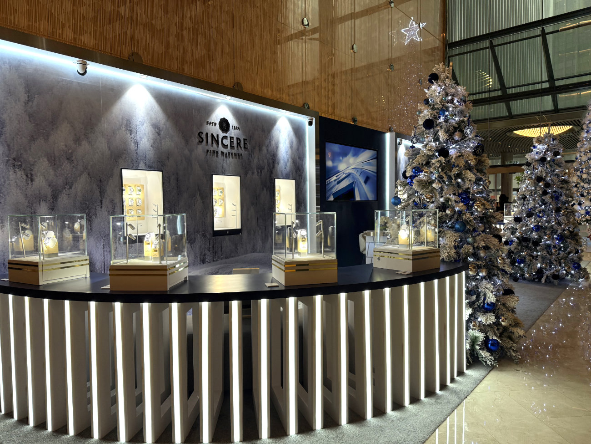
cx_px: 296
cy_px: 222
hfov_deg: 71.6
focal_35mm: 24
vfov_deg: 56.8
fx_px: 410
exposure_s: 1/100
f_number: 1.8
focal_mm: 6.8
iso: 100
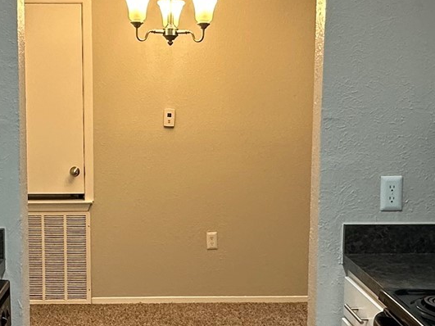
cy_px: 174
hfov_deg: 35.4
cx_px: 174
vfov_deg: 27.0
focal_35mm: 54
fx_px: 678
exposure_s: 1/60
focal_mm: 2.22
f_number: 2.2
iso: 160
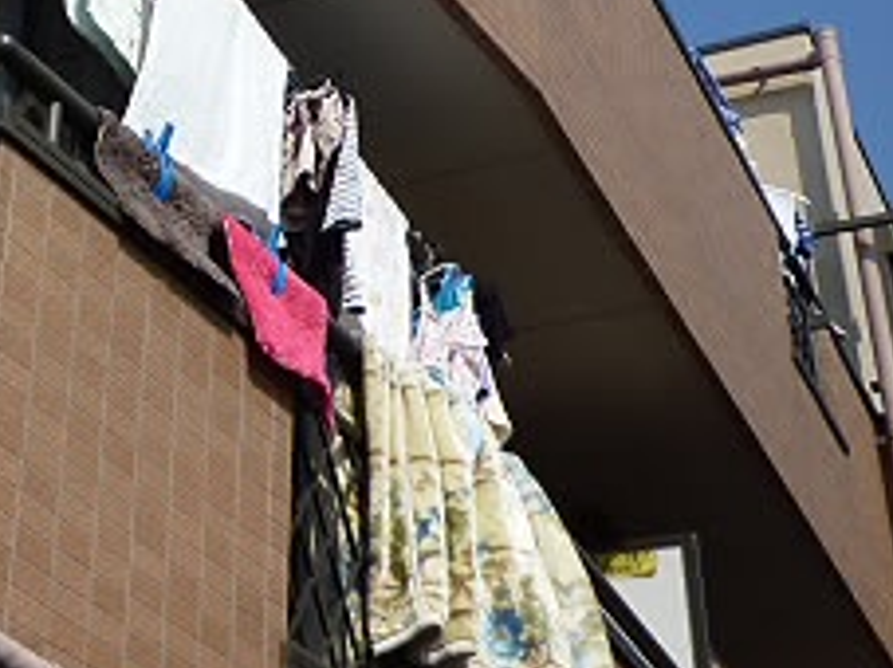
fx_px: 1985
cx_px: -98
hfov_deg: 23.7
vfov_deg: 18.7
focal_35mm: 77
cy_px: 37
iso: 80
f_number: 4
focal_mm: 4.4
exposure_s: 1/800
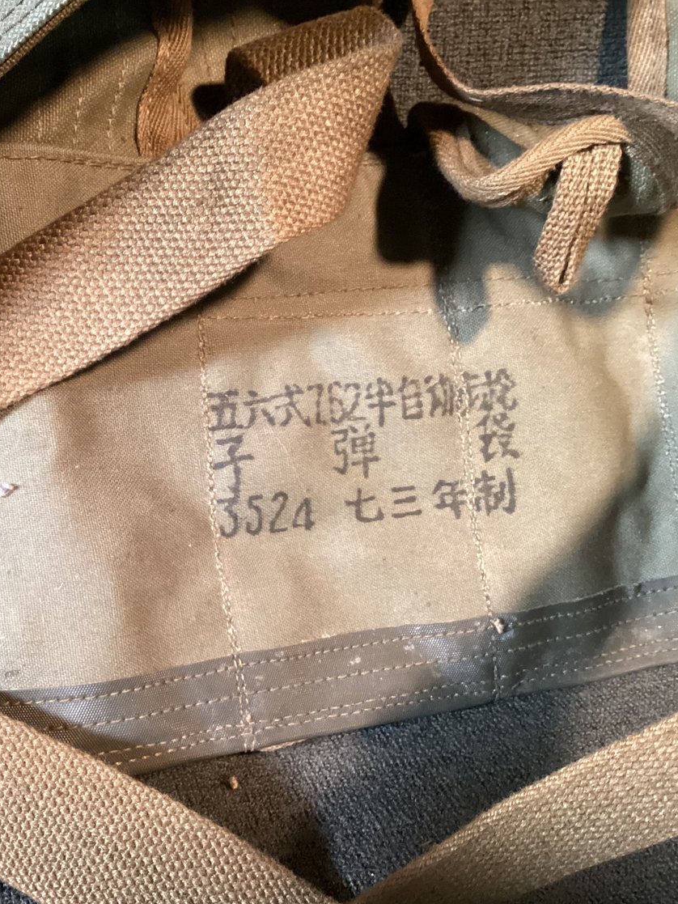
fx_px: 1097
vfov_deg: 44.8
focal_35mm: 42
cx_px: 153
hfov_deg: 33.5
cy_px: 457
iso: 400
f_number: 2.4
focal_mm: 3.3
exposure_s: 1/40
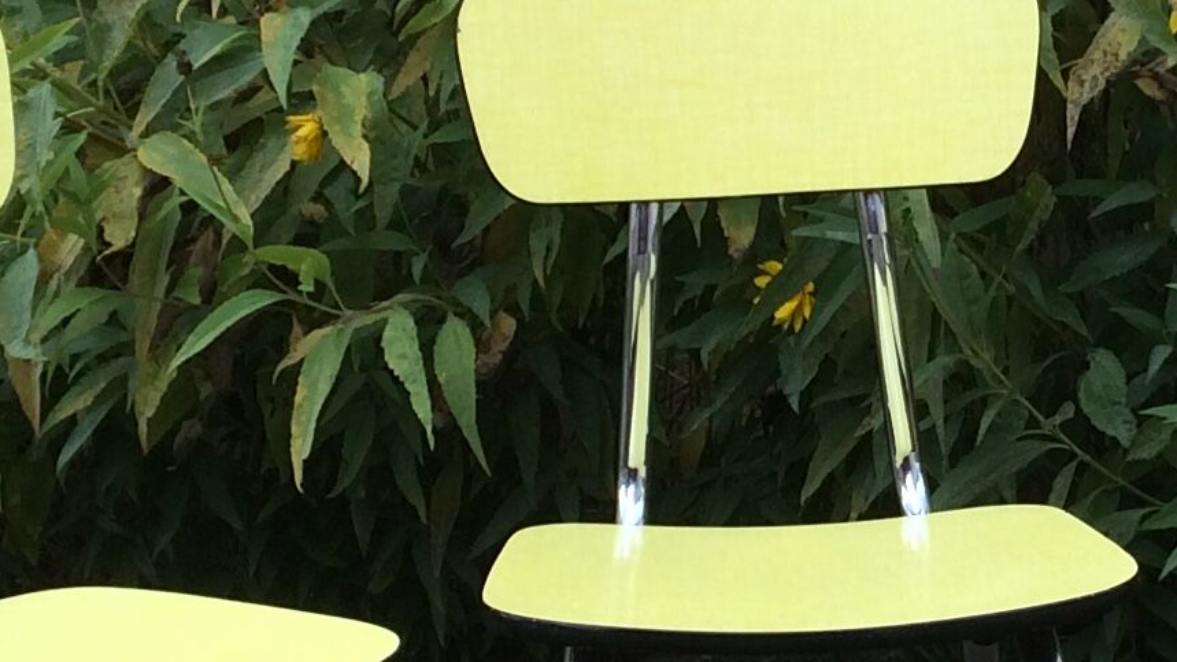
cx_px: 1095
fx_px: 3745
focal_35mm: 120
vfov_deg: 10.1
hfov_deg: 17.6
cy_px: 421
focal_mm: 4.15
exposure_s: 1/273
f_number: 2.2
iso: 32
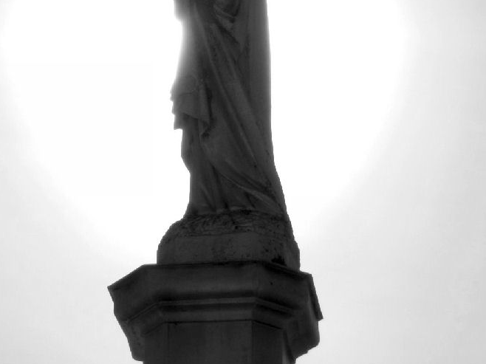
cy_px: 95
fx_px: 3340
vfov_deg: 6.2
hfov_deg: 8.3
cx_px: 199
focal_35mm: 238
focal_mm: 26
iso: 100
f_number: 8
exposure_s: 1/1000
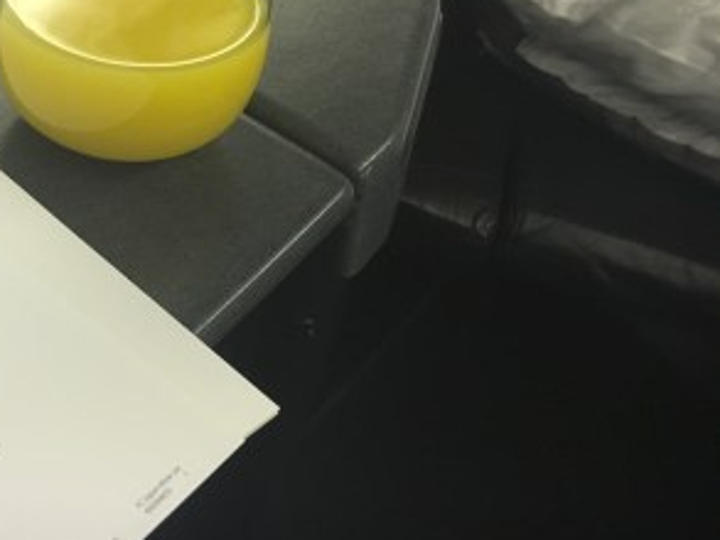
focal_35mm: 51
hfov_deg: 35.6
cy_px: 129
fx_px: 1061
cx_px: 91
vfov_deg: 28.1
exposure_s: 1/24
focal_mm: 4.15
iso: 200
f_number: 2.2
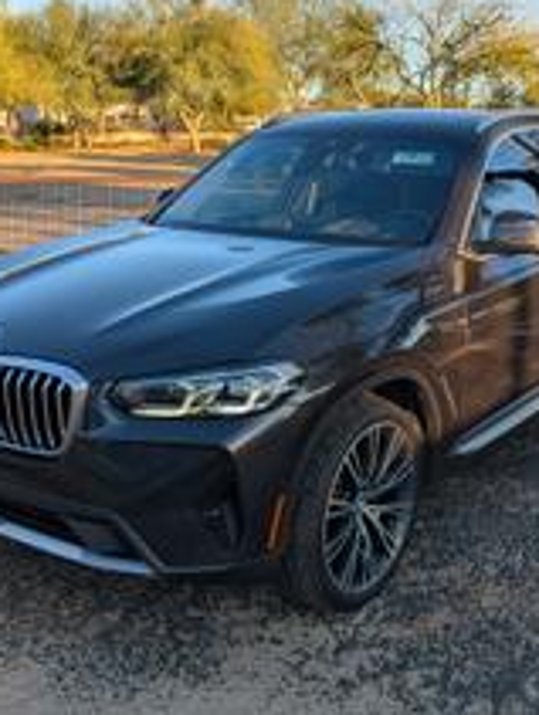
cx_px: 303
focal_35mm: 43
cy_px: 390
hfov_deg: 33.7
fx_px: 890
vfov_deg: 43.7
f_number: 1.85
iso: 46
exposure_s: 1/674
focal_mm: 6.81
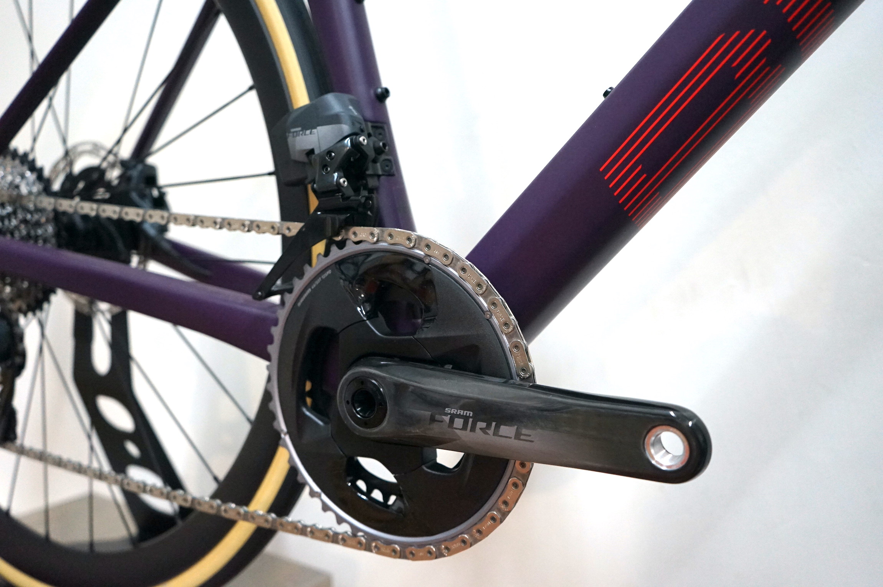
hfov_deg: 57.3
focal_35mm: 33
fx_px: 809
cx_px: 442
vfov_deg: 39.9
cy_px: 294
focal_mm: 33
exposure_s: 1/160
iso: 3200
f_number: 4
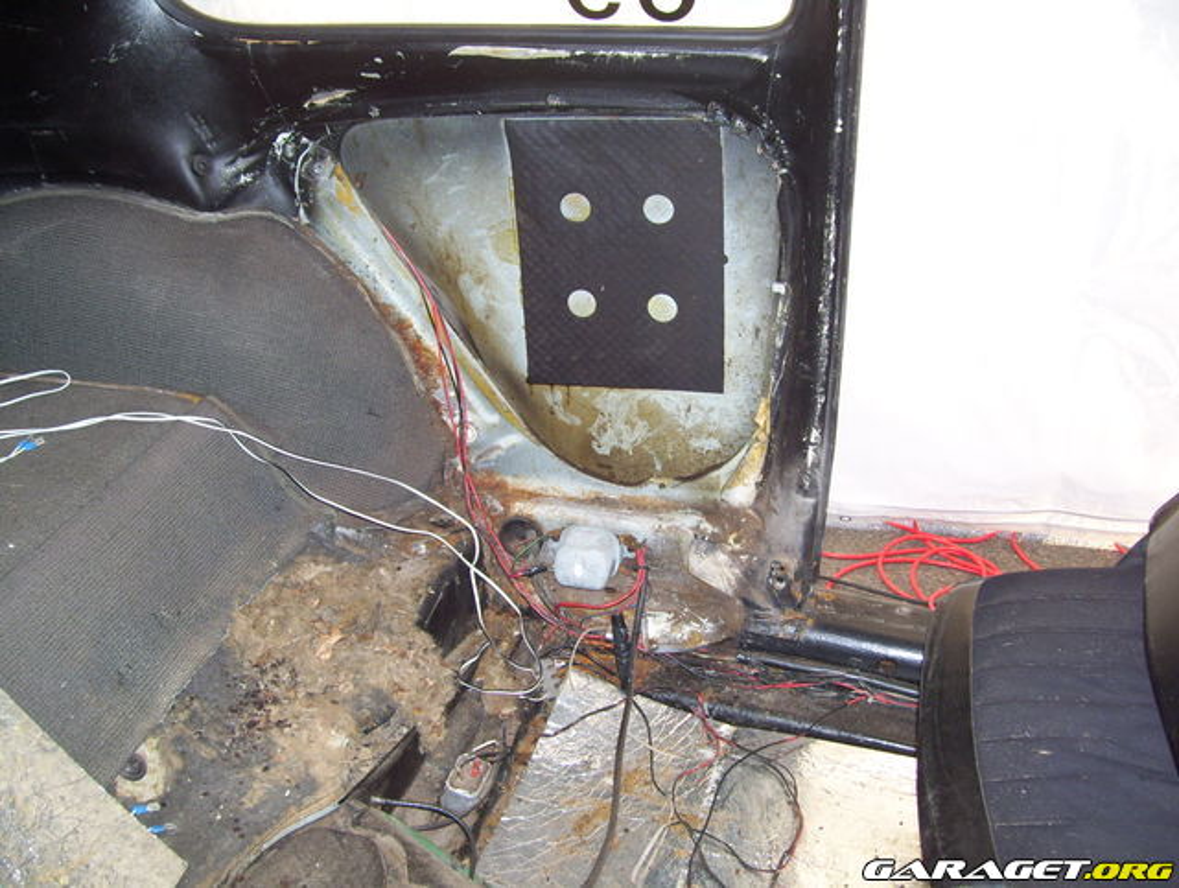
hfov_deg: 51.3
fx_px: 1228
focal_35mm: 36
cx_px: 590
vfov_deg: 39.8
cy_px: 444
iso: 100
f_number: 2.7
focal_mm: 6
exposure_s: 1/60
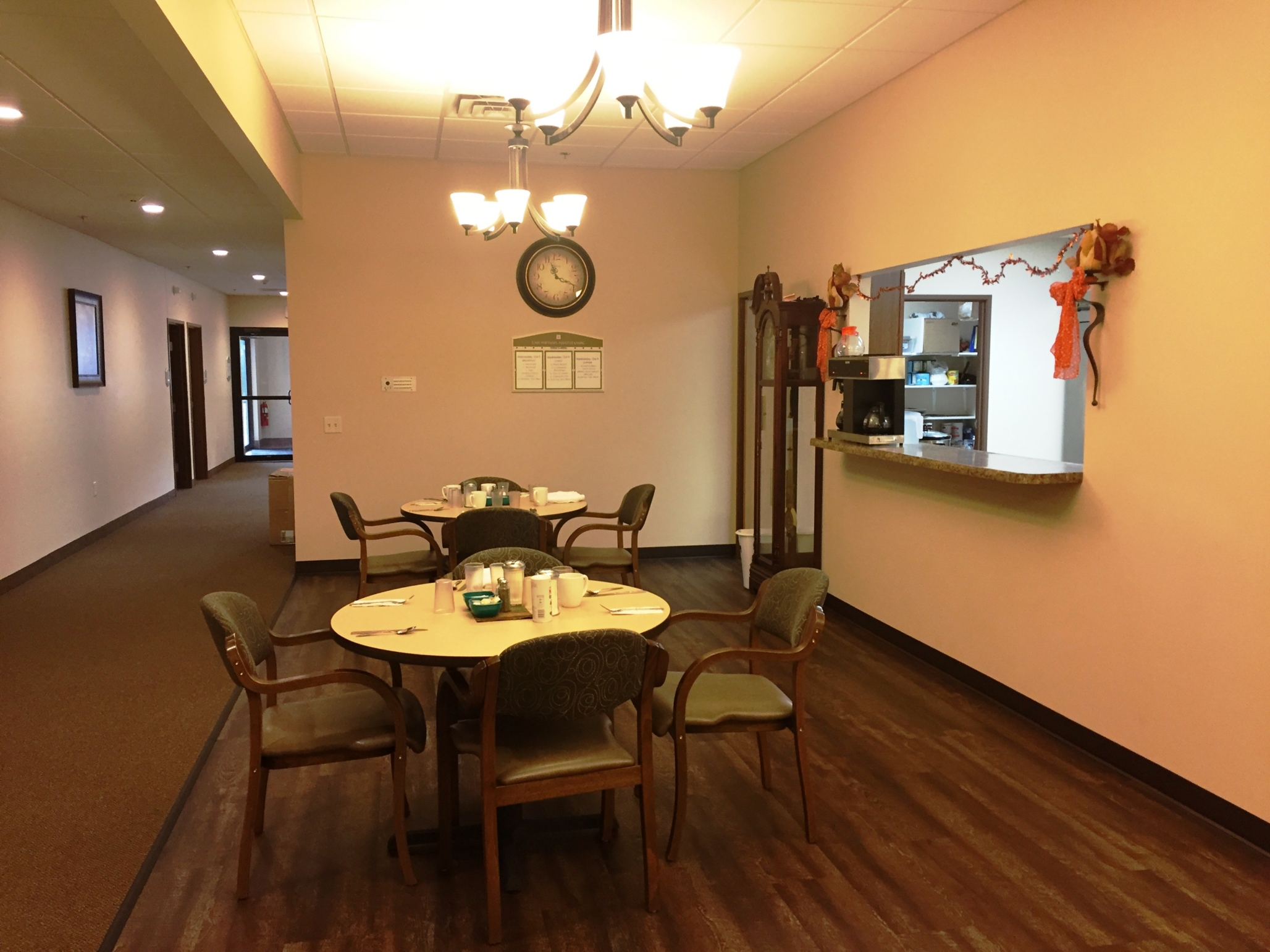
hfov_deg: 61.7
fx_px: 1064
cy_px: 476
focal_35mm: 29
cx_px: 635
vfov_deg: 48.2
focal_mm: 4.15
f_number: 2.2
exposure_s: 1/30
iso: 125
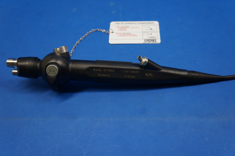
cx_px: 118
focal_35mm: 36
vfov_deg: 36.8
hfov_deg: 53.2
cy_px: 78
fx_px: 235
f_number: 4
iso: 125
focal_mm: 24
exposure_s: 1/60
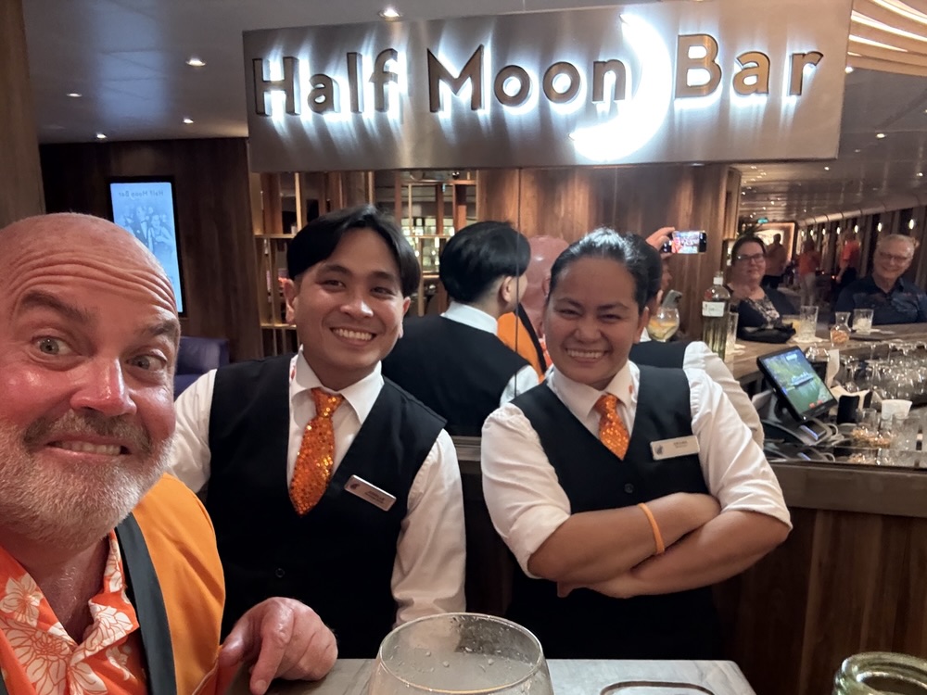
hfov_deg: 73.9
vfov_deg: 58.9
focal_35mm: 23
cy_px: 348
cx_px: 464
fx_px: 616
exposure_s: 1/17
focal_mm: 2.69
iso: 640
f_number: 1.9
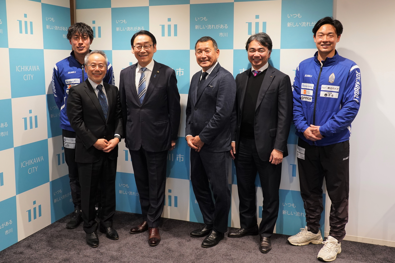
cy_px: 132
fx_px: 318
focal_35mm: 29
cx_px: 198
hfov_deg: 63.7
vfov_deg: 45.0
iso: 2000
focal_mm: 29
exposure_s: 1/125
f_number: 6.3
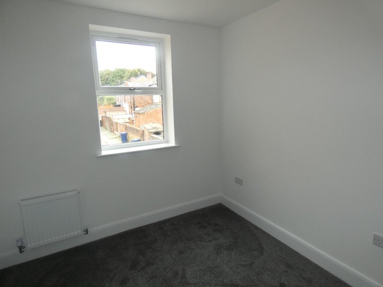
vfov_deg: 66.0
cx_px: 192
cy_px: 144
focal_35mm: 20
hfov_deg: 81.7
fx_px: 221
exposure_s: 1/60
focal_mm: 3.6
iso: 100
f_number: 2.8
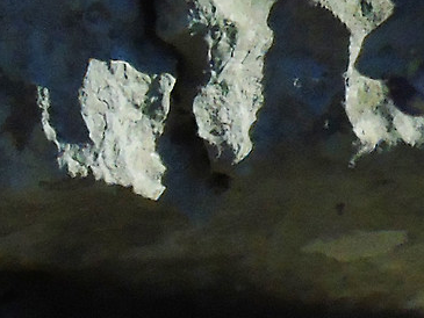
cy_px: 638
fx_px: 22386
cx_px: 1206
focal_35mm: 1827
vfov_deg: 0.8
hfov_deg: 1.1
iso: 200
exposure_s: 1/1250
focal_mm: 50
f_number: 5.7
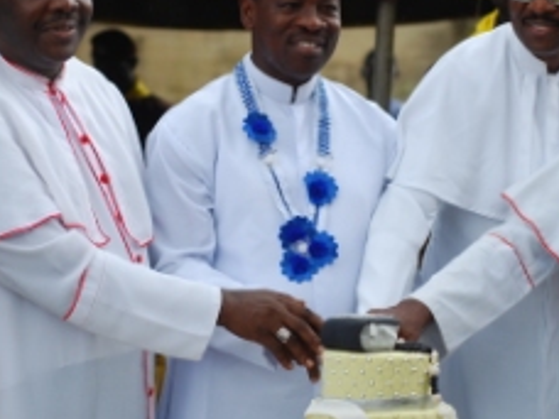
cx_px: 370
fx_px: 2293
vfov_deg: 10.4
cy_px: 213
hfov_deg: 13.9
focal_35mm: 142
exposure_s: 1/640
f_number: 2.2
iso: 200
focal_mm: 50
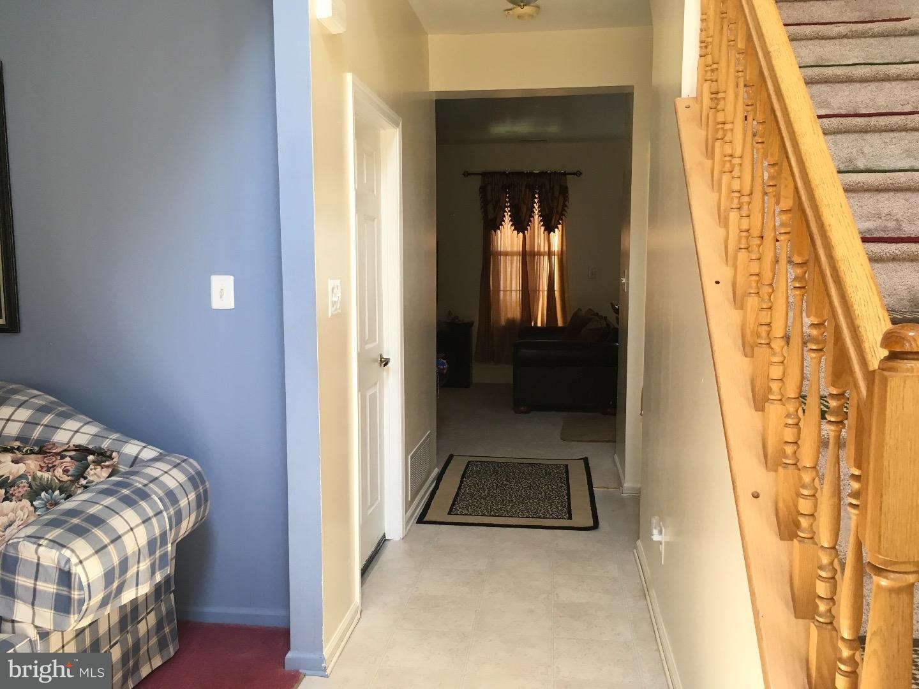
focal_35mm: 29
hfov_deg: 61.7
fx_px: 770
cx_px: 460
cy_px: 344
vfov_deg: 48.2
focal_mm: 4.15
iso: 32
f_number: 2.2
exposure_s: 1/30
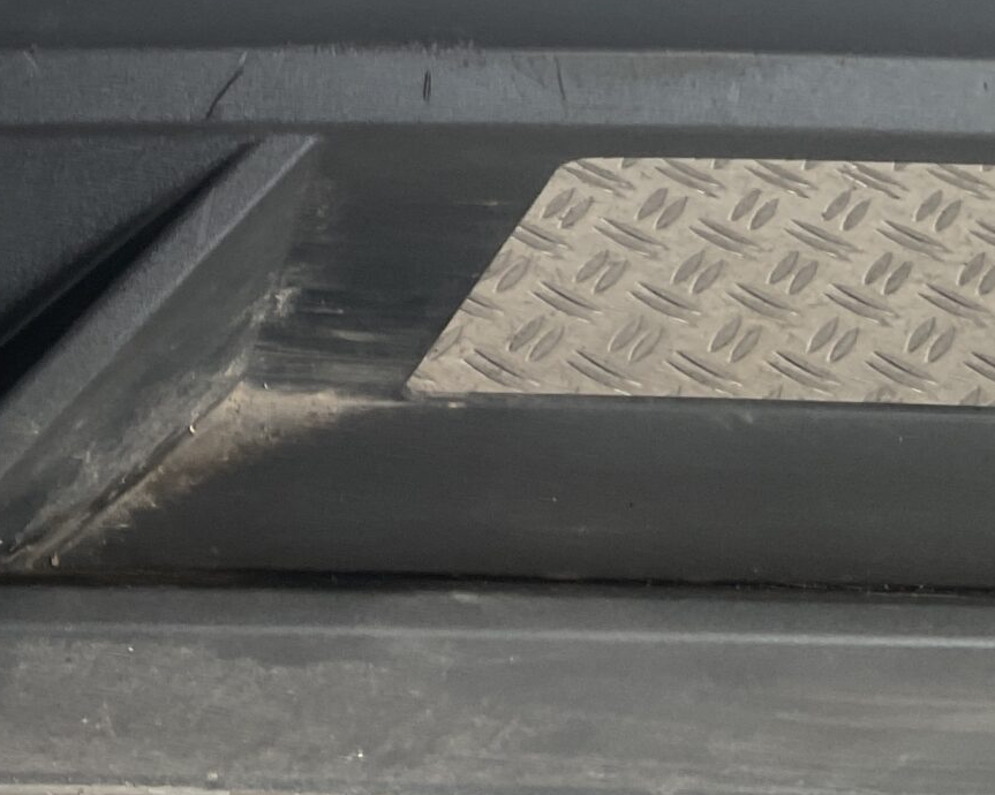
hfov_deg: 20.2
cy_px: 132
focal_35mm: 84
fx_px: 2473
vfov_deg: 18.1
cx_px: -400
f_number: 1.8
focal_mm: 3
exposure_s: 1/120
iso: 25
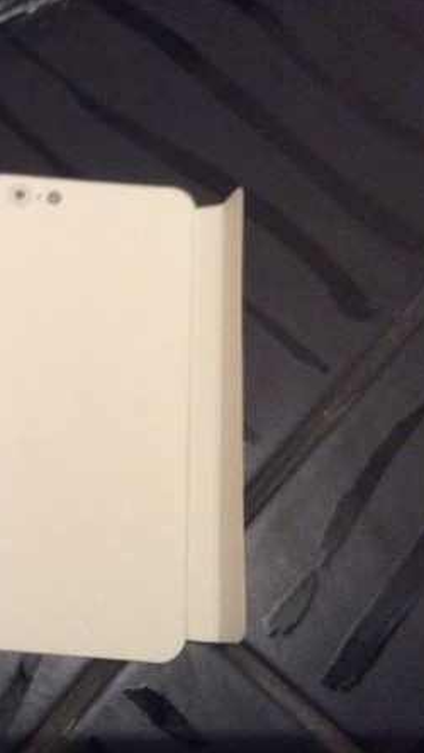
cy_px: 376
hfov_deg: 24.4
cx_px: 5
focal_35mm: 47
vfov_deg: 43.7
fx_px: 939
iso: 320
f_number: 2.4
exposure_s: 1/20
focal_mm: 3.3
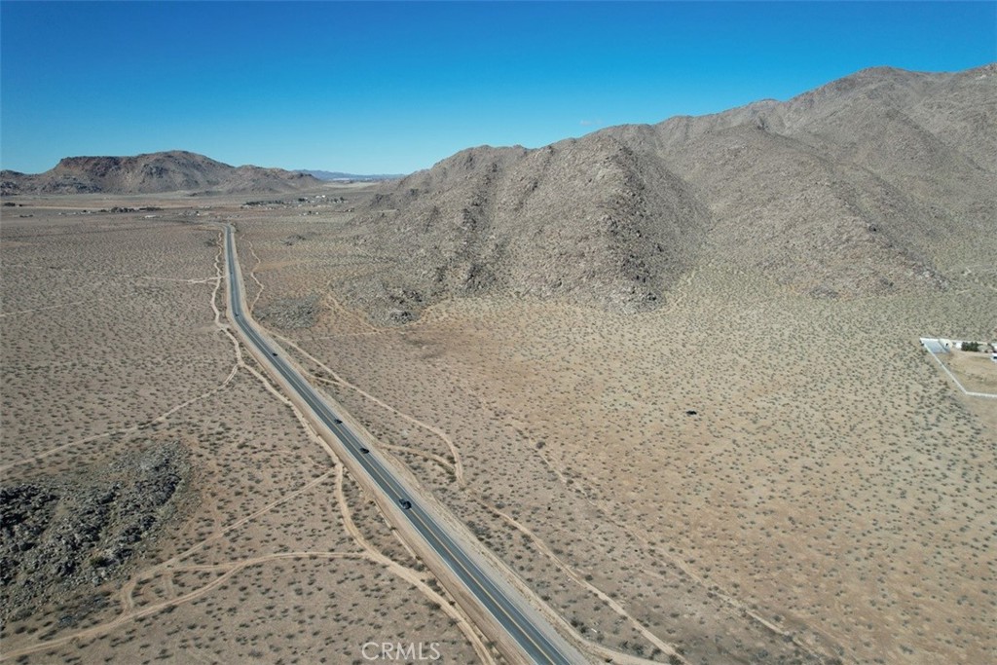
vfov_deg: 57.2
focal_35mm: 22
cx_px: 498
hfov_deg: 78.6
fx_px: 609
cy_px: 332
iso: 100
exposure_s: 1/640
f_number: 2.8
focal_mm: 8.38
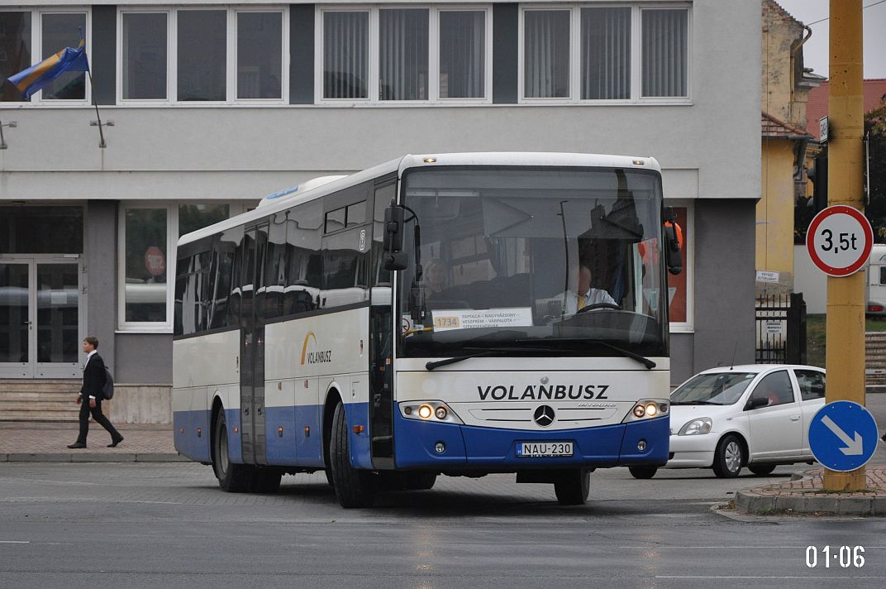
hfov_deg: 17.1
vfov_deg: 11.4
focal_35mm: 120
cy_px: 294
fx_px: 2950
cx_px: 443
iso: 800
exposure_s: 1/640
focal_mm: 80
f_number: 5.3
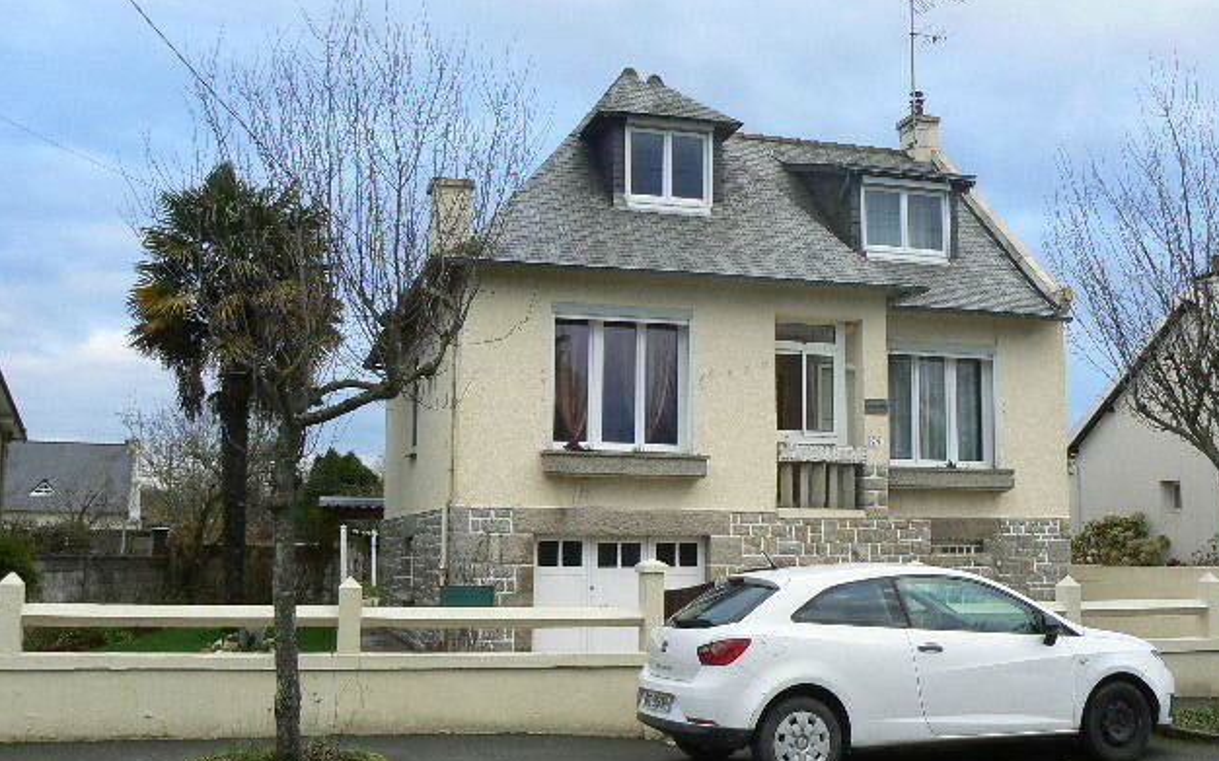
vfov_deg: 32.7
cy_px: 397
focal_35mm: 39
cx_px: 619
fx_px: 1295
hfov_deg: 50.4
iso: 80
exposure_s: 1/60
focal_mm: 6
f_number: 3.6
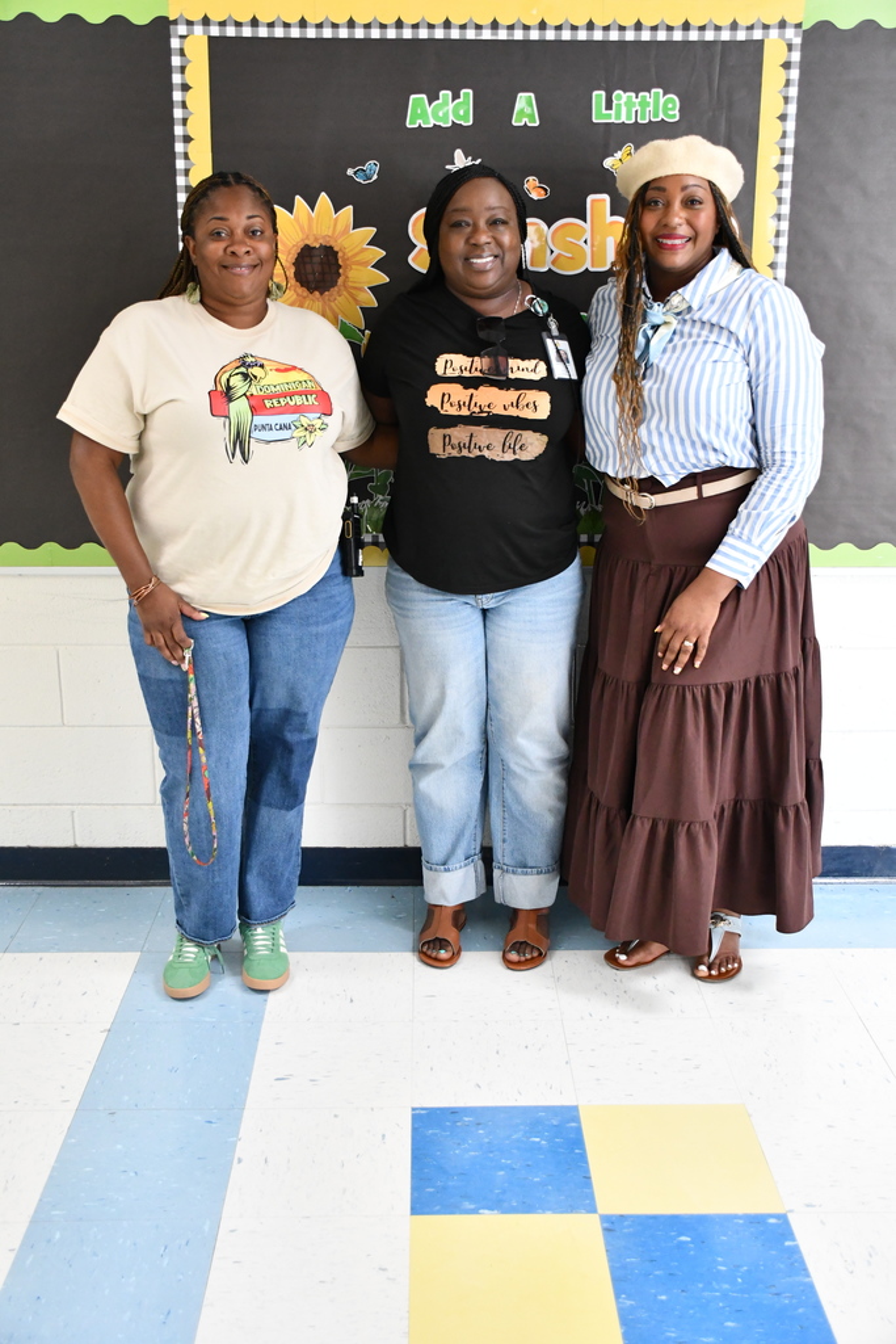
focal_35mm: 36
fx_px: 1343
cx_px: 448
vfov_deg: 53.1
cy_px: 672
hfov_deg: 36.9
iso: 3200
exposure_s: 1/125
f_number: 3.8
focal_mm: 24
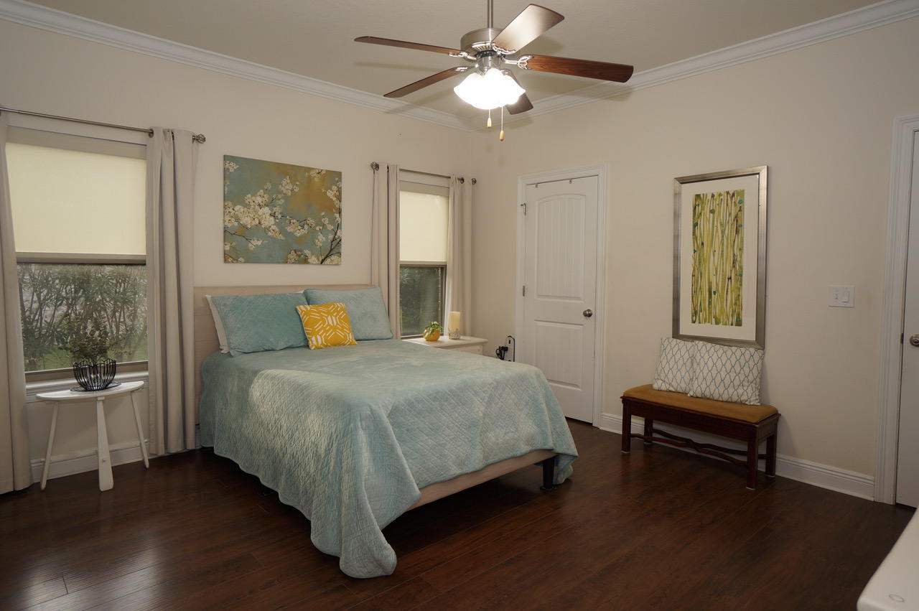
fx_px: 536
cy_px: 306
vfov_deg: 59.4
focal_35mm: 21
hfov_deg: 81.3
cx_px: 460
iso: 125
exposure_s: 1/60
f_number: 4
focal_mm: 14
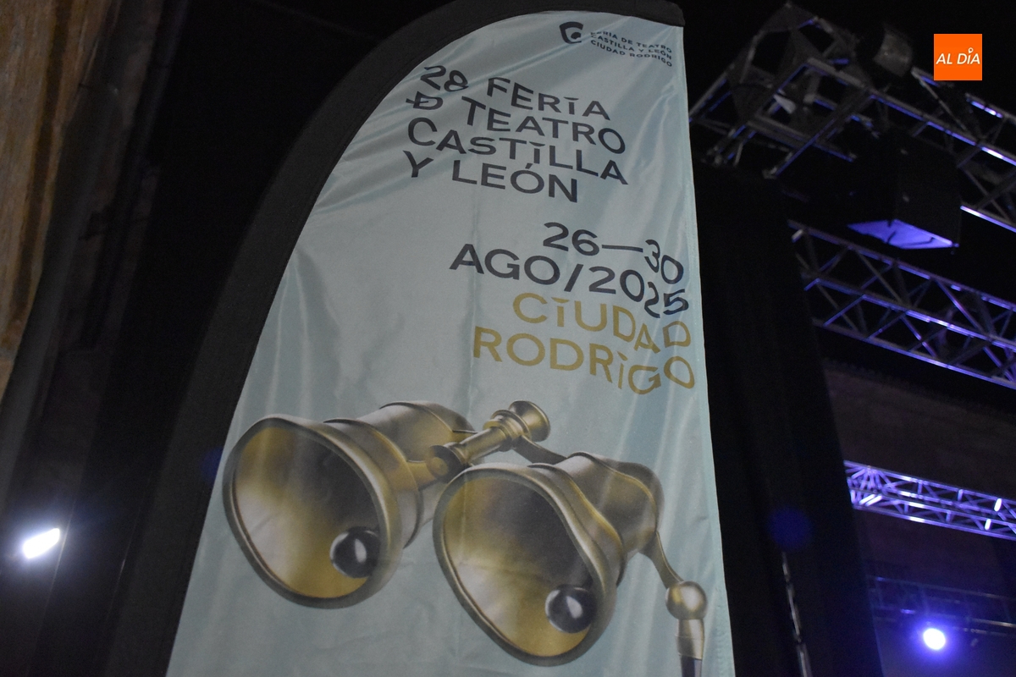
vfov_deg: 40.0
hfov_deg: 57.2
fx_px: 931
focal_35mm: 33
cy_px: 338
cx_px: 508
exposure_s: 1/60
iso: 5600
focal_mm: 22
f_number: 3.5
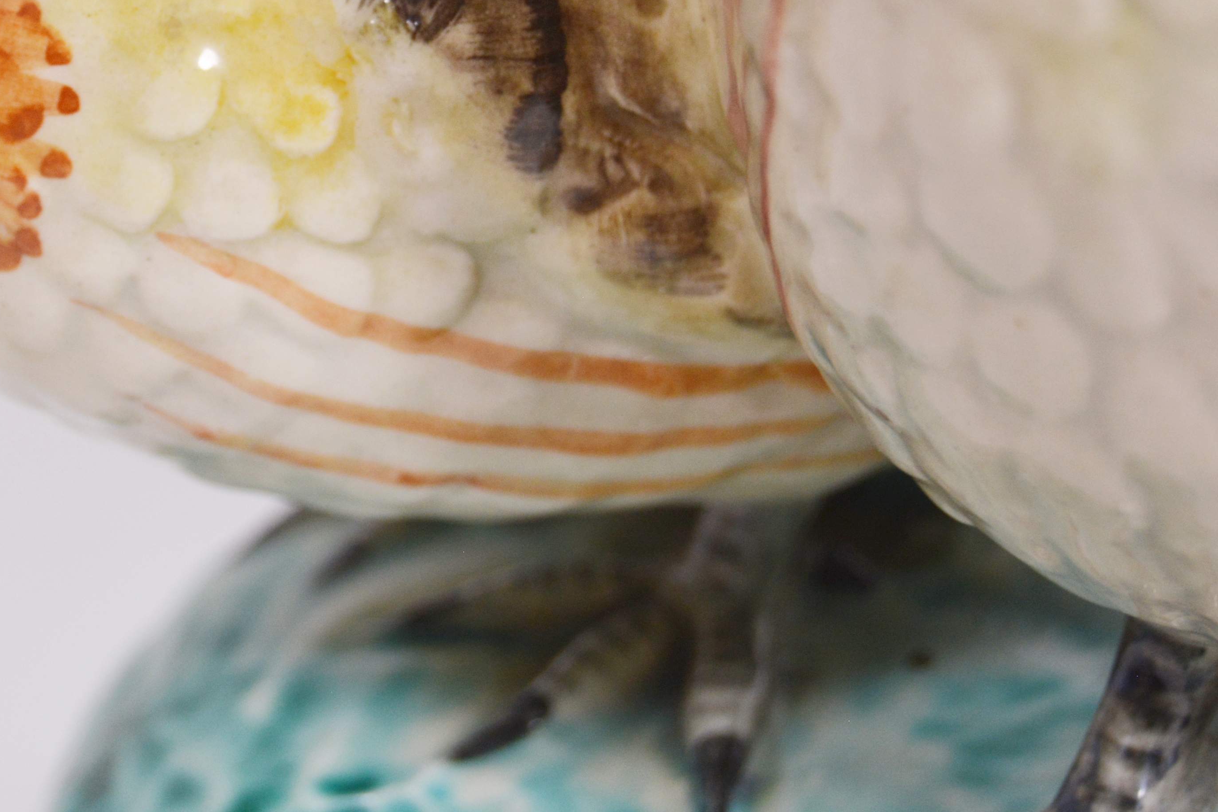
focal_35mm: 157
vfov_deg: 8.7
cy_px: -66
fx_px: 5311
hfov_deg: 13.0
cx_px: 216
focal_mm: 48
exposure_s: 1/125
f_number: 5.3
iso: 400
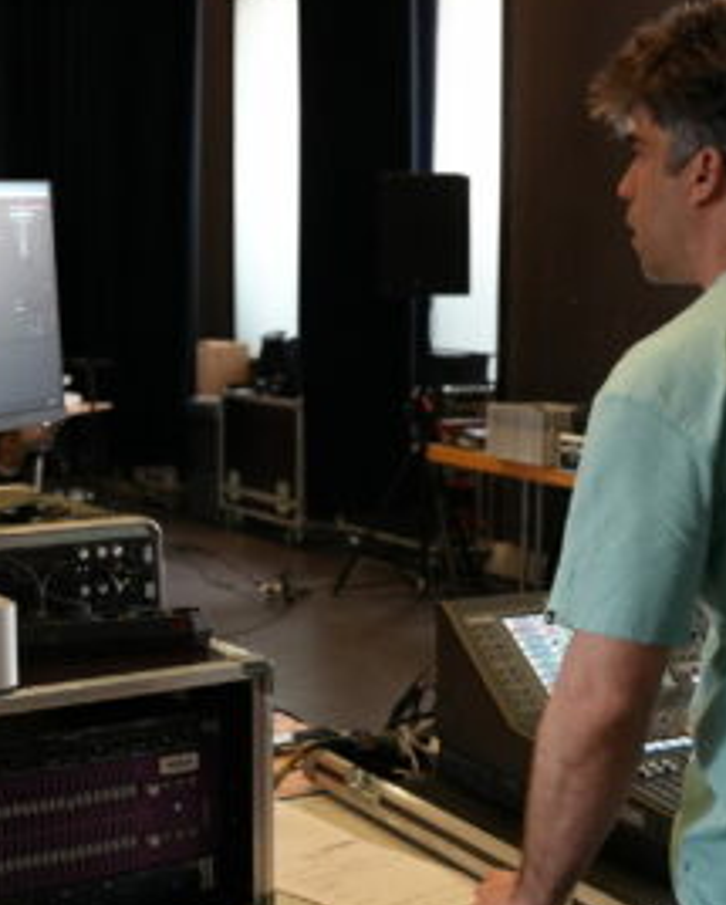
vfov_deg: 29.3
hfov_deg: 23.7
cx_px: 321
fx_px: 1729
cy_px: 466
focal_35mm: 64
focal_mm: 30.7
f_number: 4
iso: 6400
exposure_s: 1/160
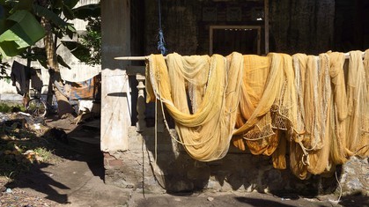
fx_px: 391
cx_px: 184
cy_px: 94
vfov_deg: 29.6
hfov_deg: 50.5
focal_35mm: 40
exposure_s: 1/125
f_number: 14
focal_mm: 38
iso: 200
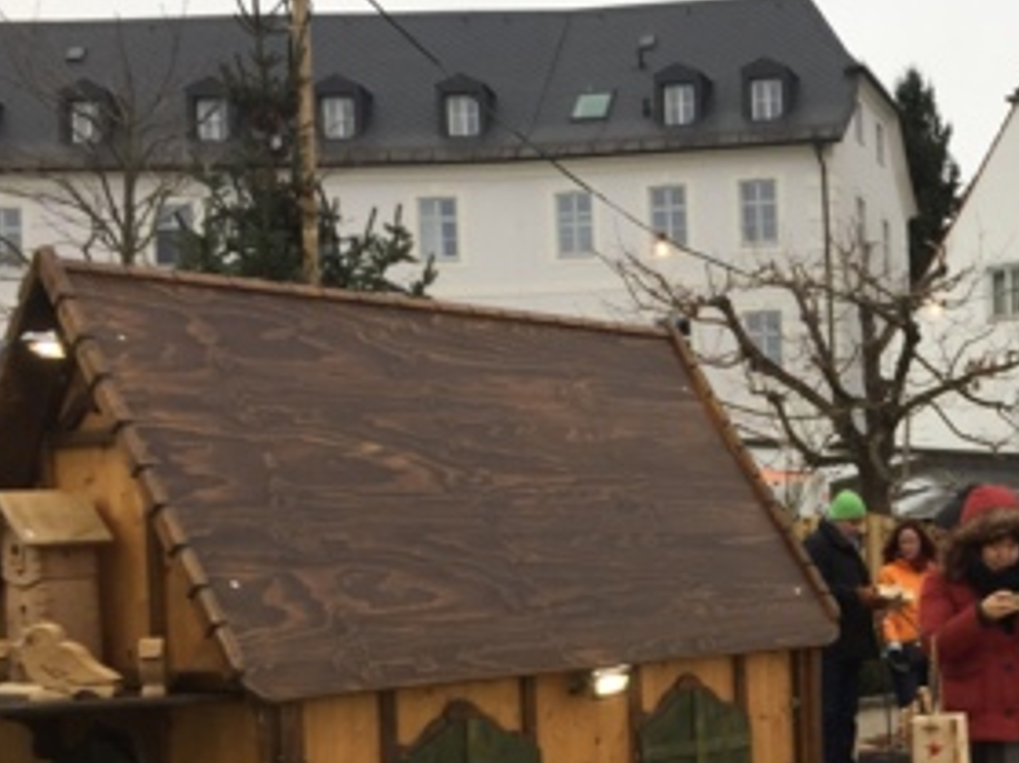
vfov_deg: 23.8
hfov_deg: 29.5
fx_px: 1795
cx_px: 1024
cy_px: 537
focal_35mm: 61
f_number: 2.2
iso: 32
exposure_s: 1/100
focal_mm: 4.15
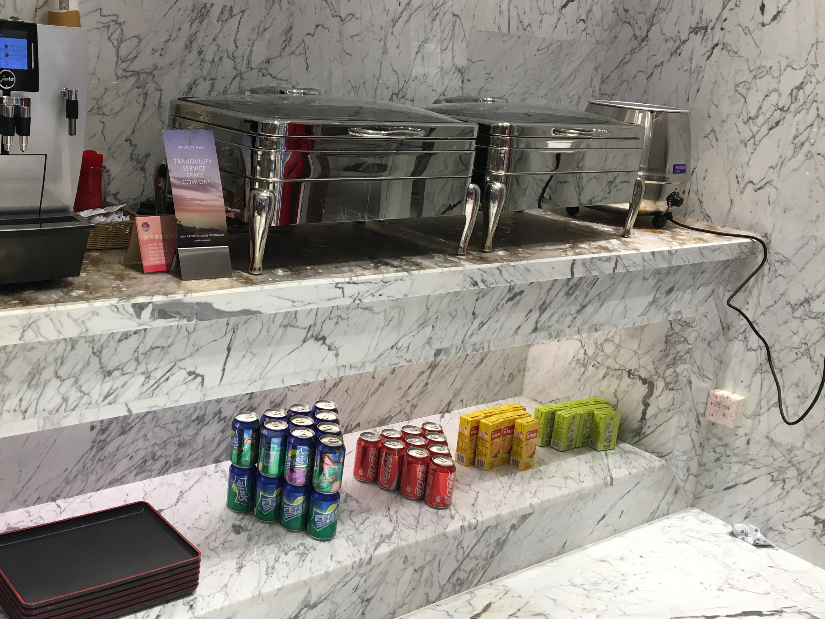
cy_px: 285
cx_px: 309
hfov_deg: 46.4
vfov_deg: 35.9
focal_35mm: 40
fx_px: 953
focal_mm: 4.15
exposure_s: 1/33
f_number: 2.2
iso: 32
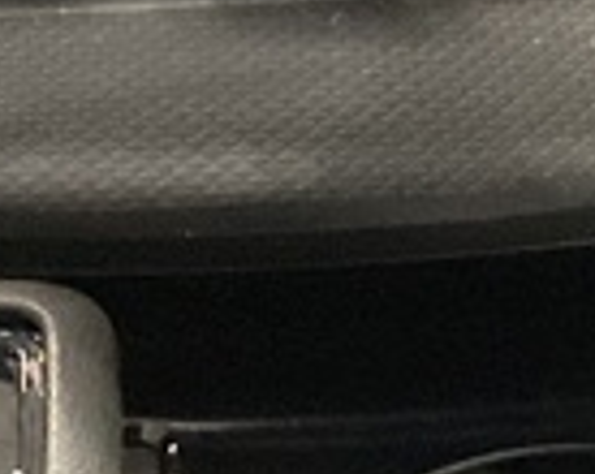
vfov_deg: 7.4
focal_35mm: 197
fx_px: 3464
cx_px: 349
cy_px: 1086
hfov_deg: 9.8
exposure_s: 1/24
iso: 500
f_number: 1.8
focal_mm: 3
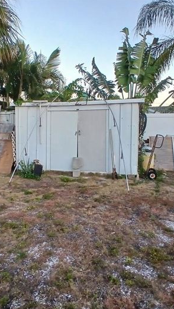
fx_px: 205
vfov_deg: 74.0
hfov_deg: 45.8
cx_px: 69
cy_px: 154
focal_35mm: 25
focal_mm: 1.4
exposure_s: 1/60
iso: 64
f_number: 2.2
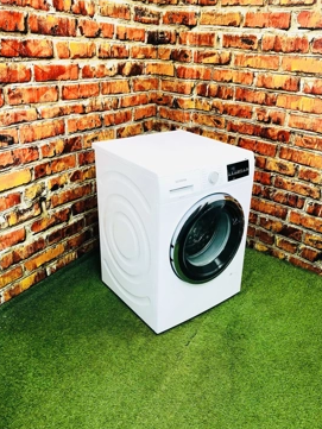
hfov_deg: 45.4
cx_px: 172
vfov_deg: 58.3
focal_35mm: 31
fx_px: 384
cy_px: 213
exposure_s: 1/24
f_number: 1.8
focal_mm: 3.99
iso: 40
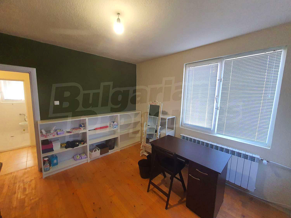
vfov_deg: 89.9
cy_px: 109
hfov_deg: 106.2
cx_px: 146
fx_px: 109
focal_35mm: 13
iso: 250
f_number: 2.2
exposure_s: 1/50
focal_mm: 1.8
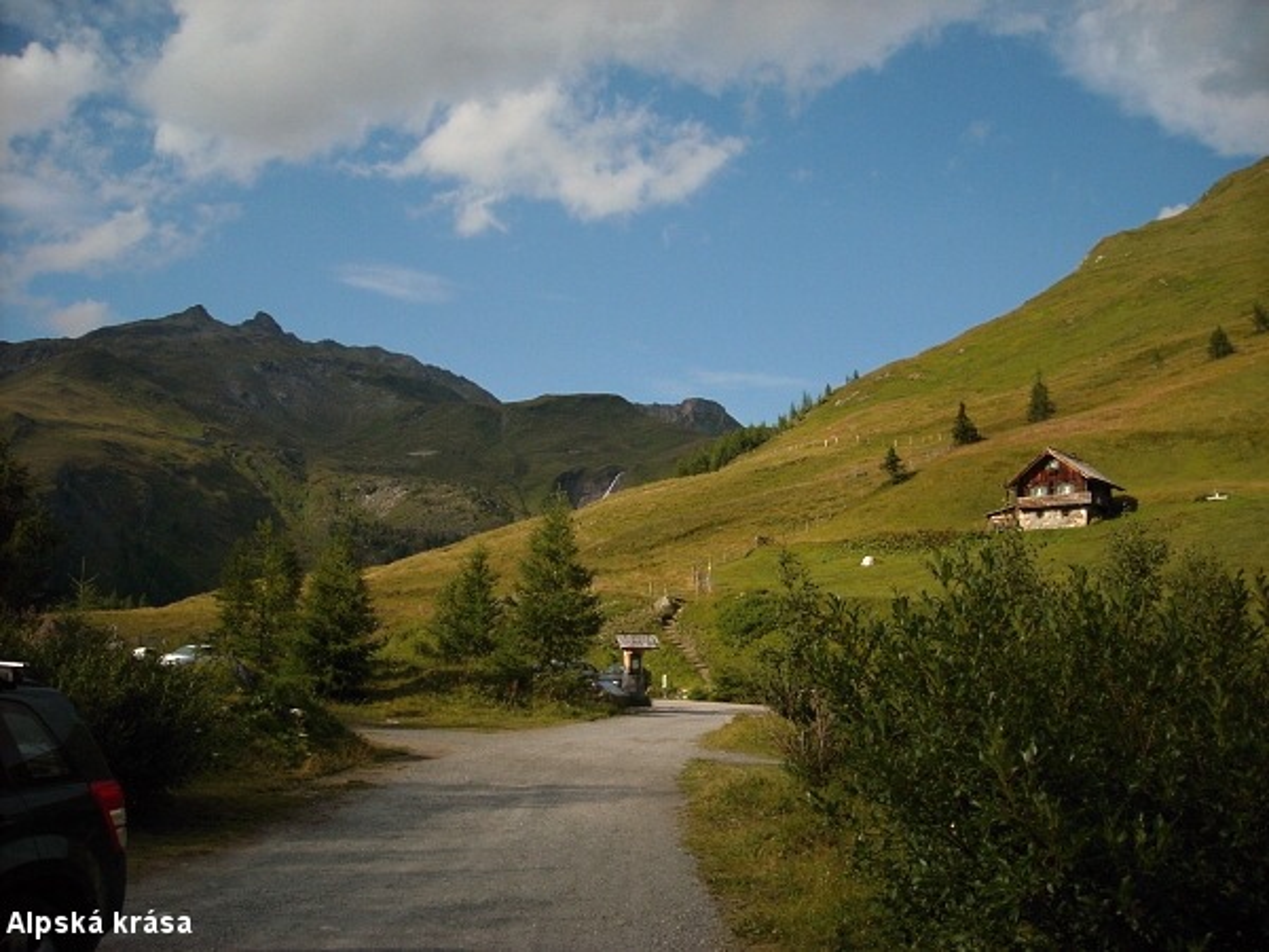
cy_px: 476
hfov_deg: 52.6
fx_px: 1283
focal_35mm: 35
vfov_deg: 40.7
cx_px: 634
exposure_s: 1/804
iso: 200
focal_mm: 5.7
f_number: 5.6
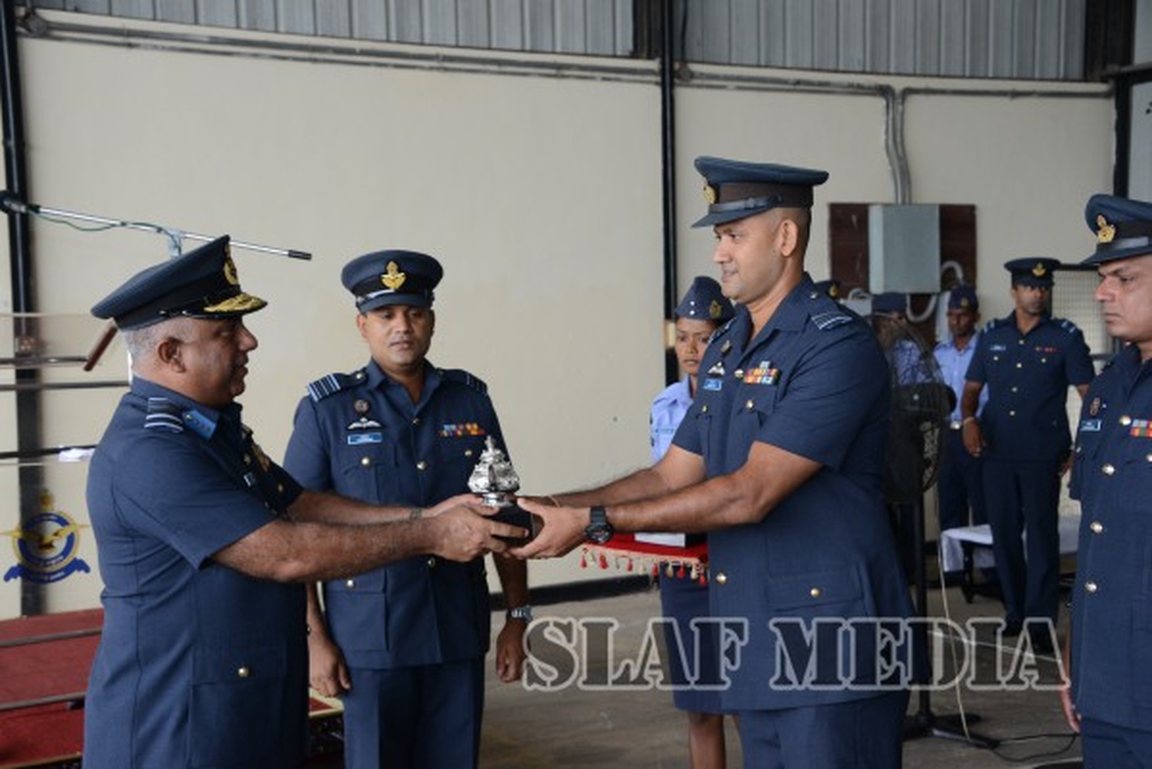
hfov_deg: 38.2
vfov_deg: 26.0
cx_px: 576
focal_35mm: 52
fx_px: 1665
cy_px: 384
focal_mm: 52
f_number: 7.1
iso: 800
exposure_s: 1/200
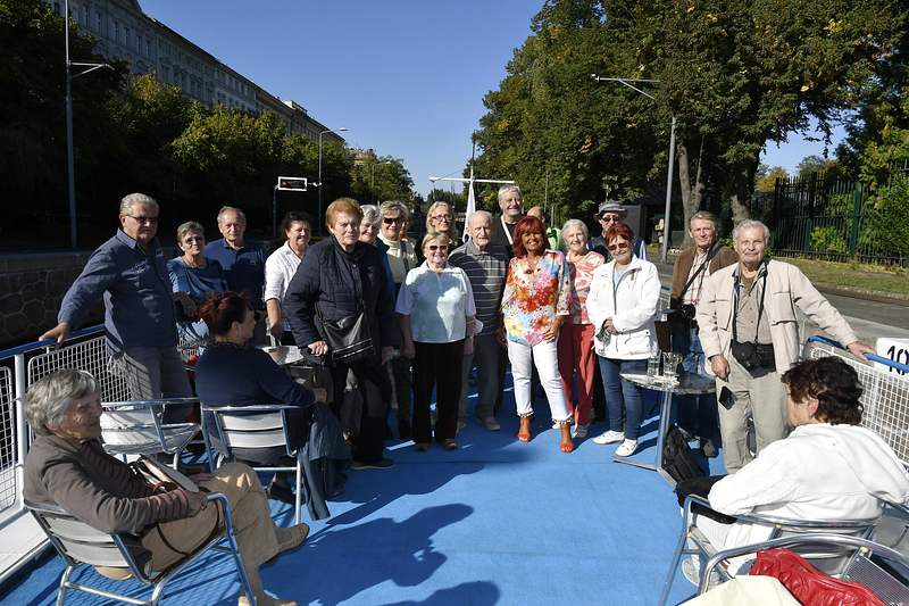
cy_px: 303
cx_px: 454
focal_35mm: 24
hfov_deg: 73.8
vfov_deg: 53.1
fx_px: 606
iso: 250
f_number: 5
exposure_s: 1/4000
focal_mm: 16
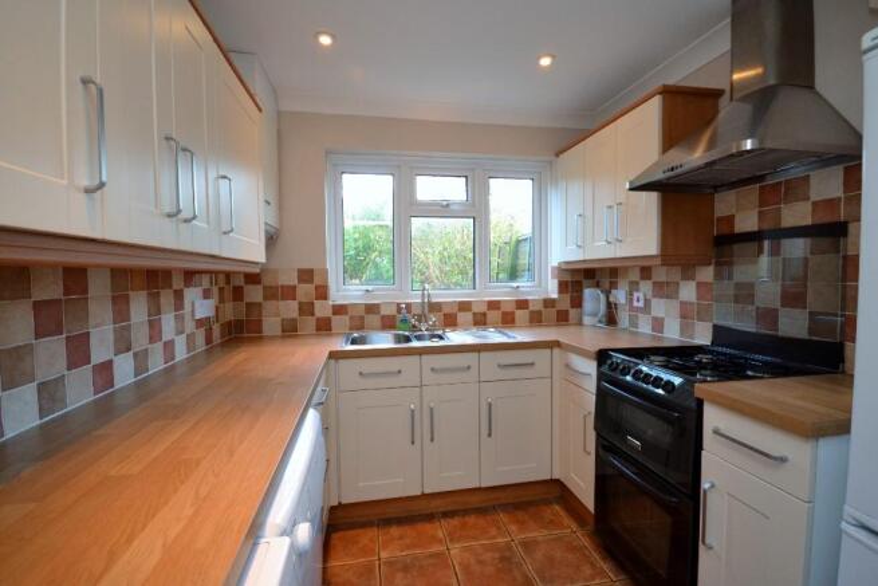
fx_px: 366
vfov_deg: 77.4
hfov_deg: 100.4
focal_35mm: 15
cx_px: 439
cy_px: 293
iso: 1000
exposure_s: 1/60
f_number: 4
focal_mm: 10
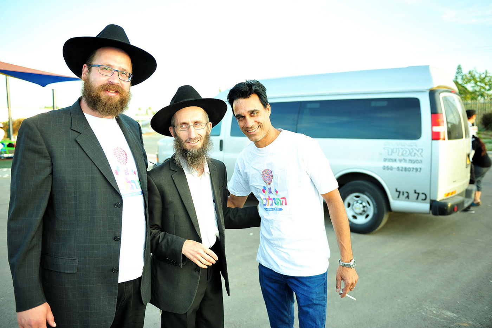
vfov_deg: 44.9
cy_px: 164
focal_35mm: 29
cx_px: 246
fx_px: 396
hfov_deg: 63.7
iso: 250
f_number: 2.8
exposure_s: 1/160
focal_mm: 29
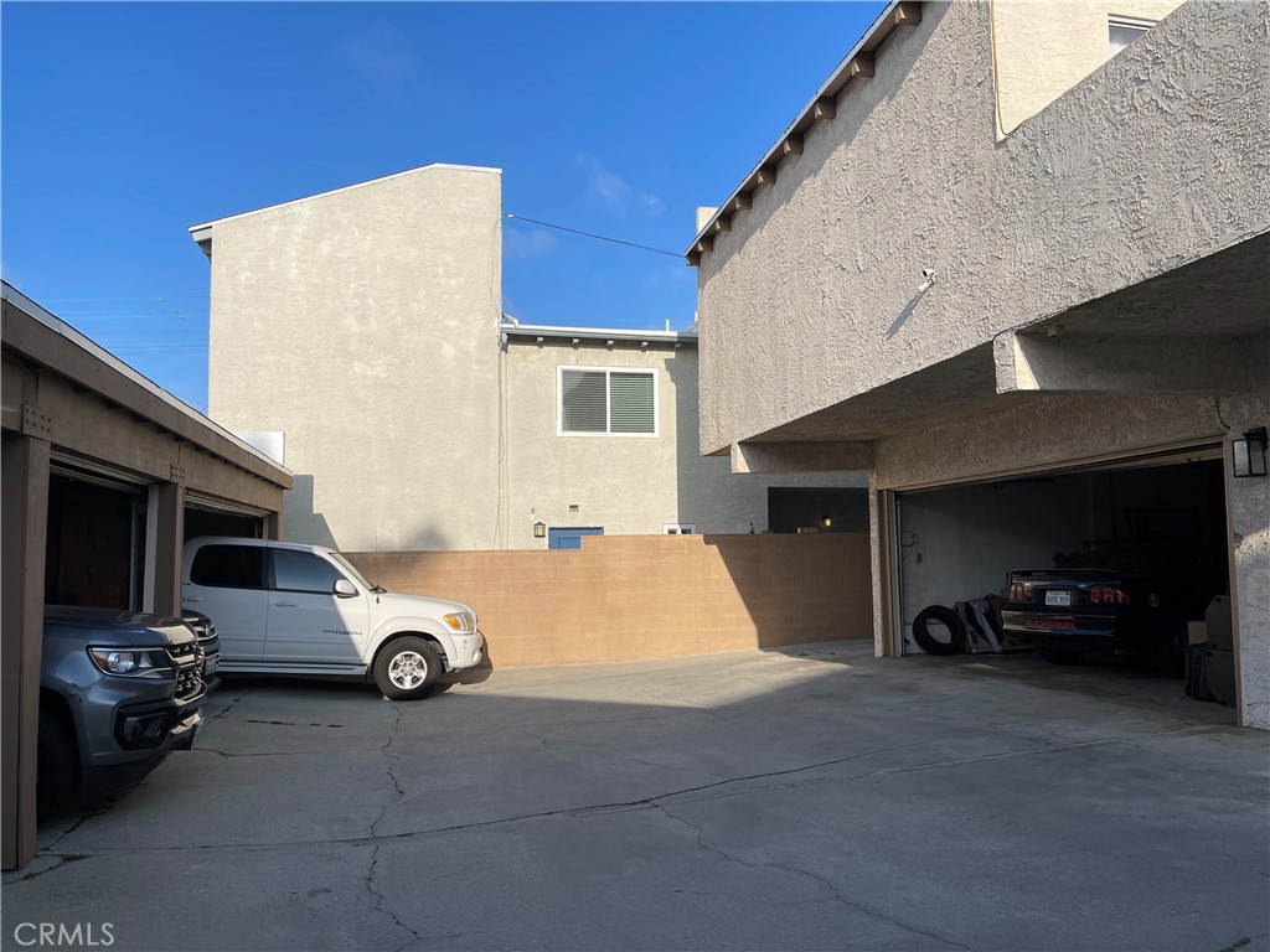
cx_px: 635
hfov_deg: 69.4
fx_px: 917
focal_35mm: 25
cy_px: 476
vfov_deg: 54.9
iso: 32
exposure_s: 1/4348
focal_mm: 5.1
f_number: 1.6
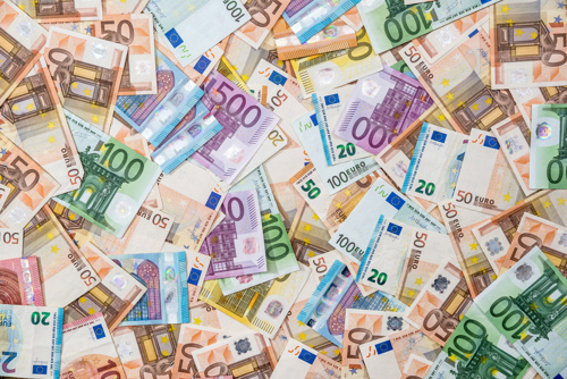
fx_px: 1103
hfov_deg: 28.8
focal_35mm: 70
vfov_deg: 19.5
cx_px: 284
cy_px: 190
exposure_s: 1/125
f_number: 11
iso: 320
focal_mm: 70
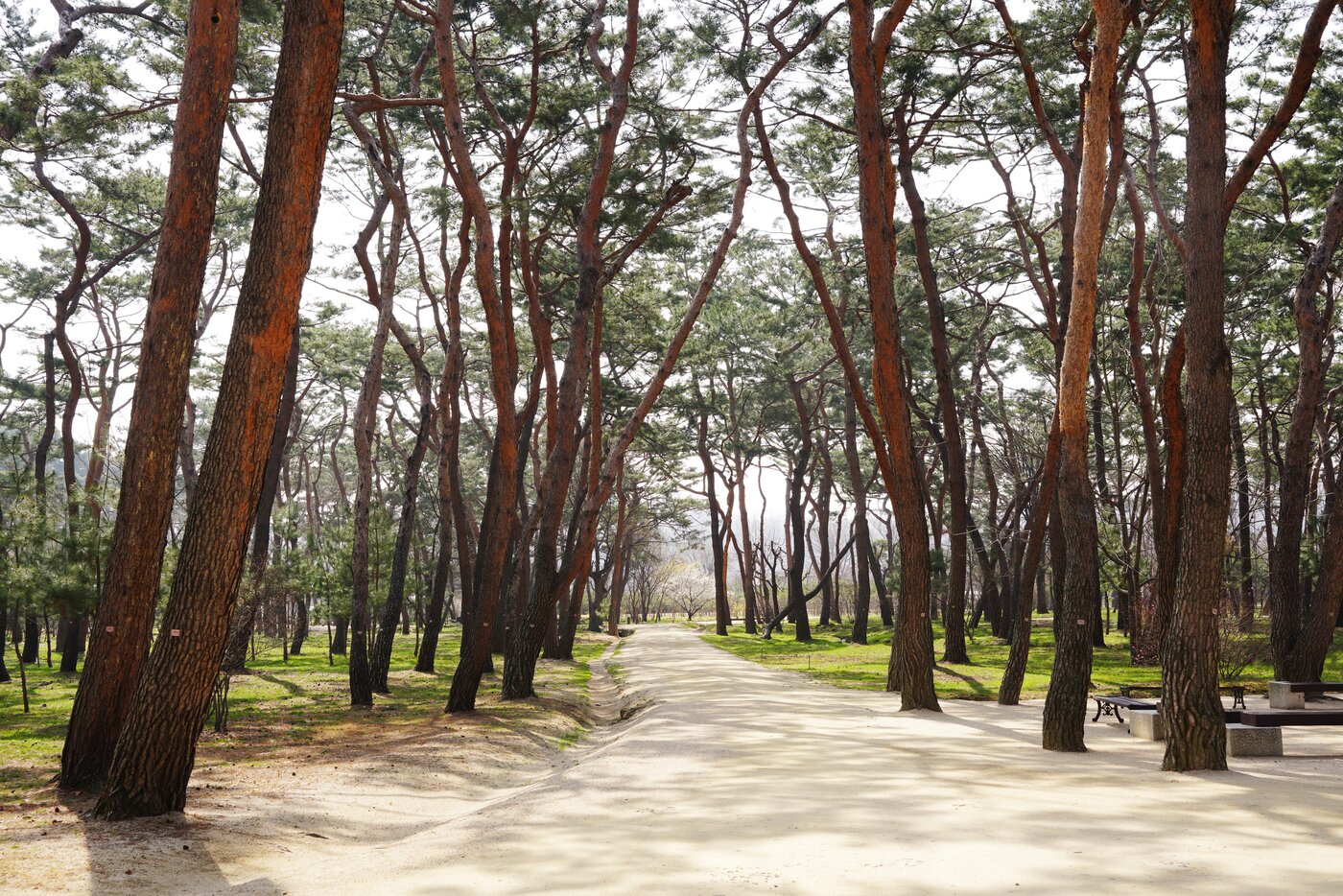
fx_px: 1492
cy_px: 448
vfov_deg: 33.4
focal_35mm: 40
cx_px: 672
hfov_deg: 48.4
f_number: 8
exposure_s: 1/250
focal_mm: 40
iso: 200
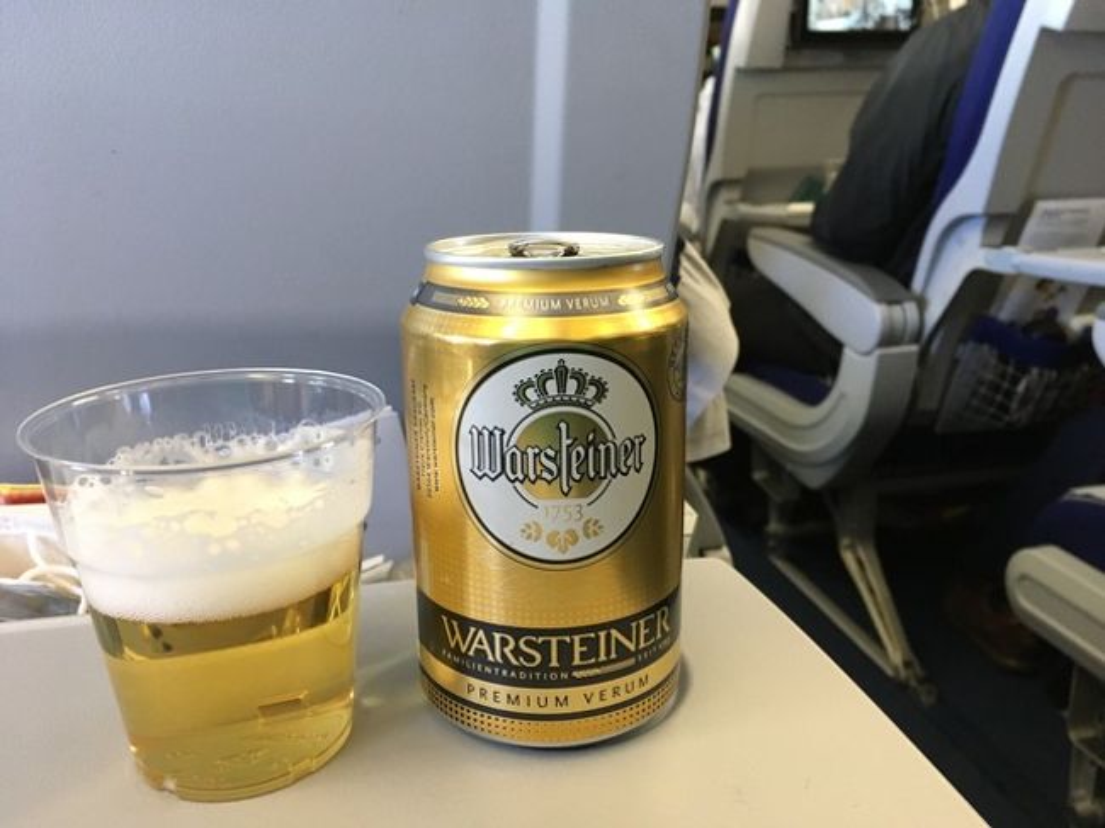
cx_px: 552
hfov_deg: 61.7
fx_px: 925
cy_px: 414
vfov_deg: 48.2
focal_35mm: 29
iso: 200
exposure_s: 1/24
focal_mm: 4.15
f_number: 2.2
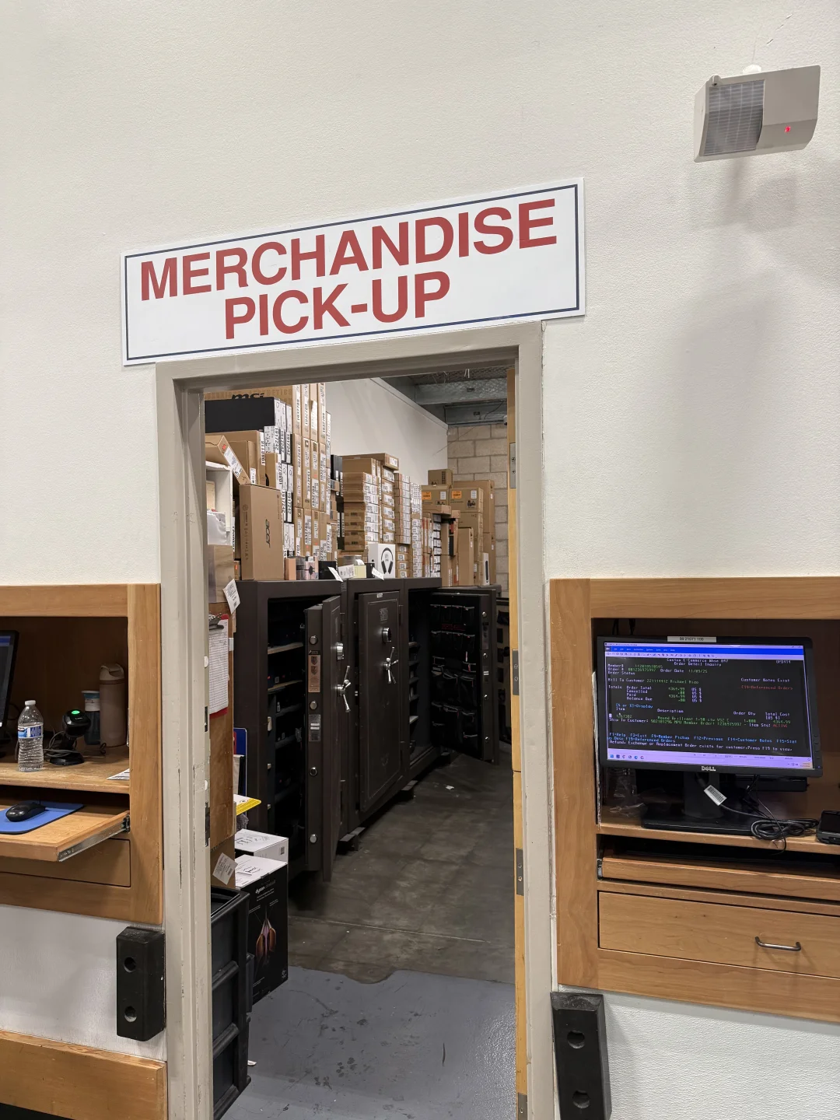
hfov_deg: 56.8
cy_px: 560
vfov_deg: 71.6
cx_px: 420
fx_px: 777
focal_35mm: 24
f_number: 1.78
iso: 200
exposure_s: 1/121
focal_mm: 6.76
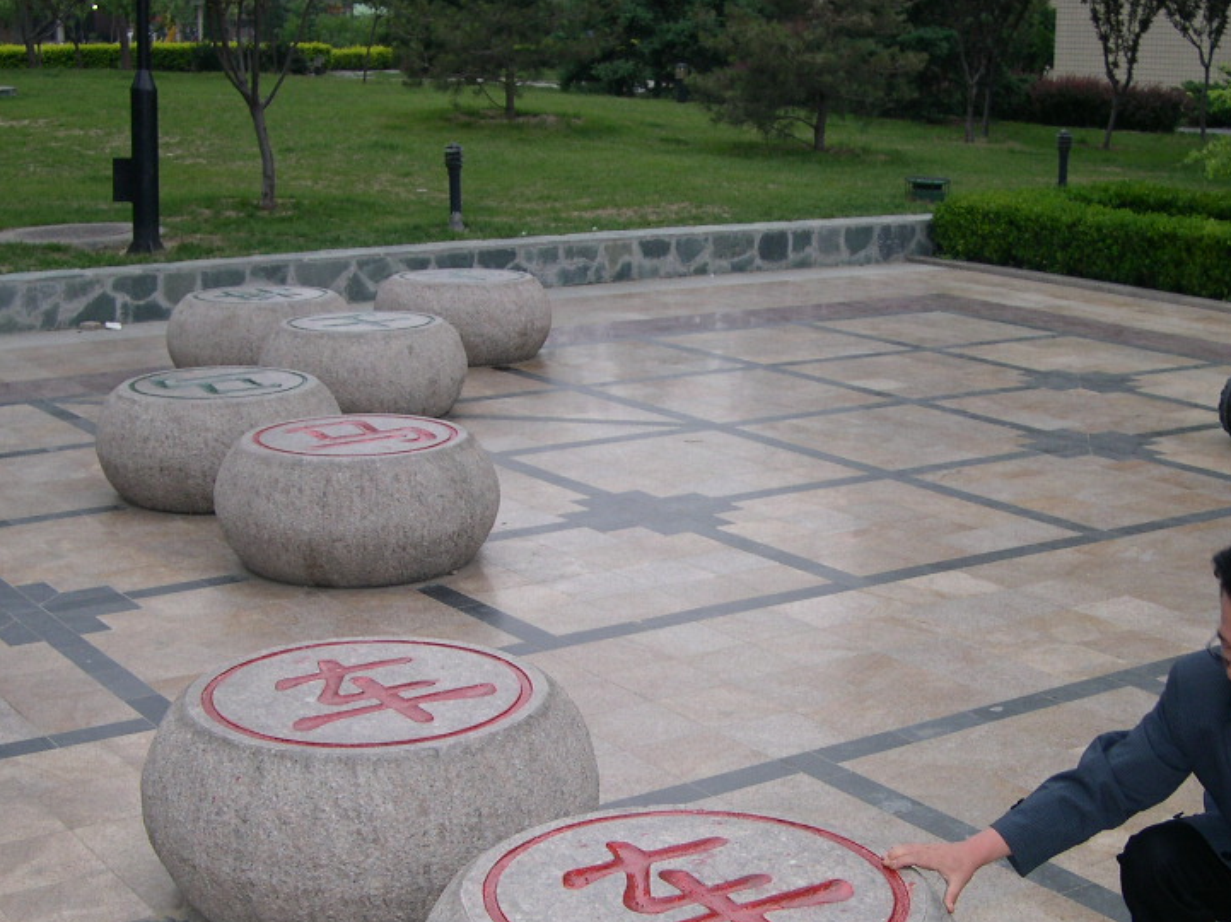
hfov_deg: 35.5
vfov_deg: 26.9
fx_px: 1919
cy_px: 615
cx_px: 681
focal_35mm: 54
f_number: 2.8
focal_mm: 8
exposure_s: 1/30
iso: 100
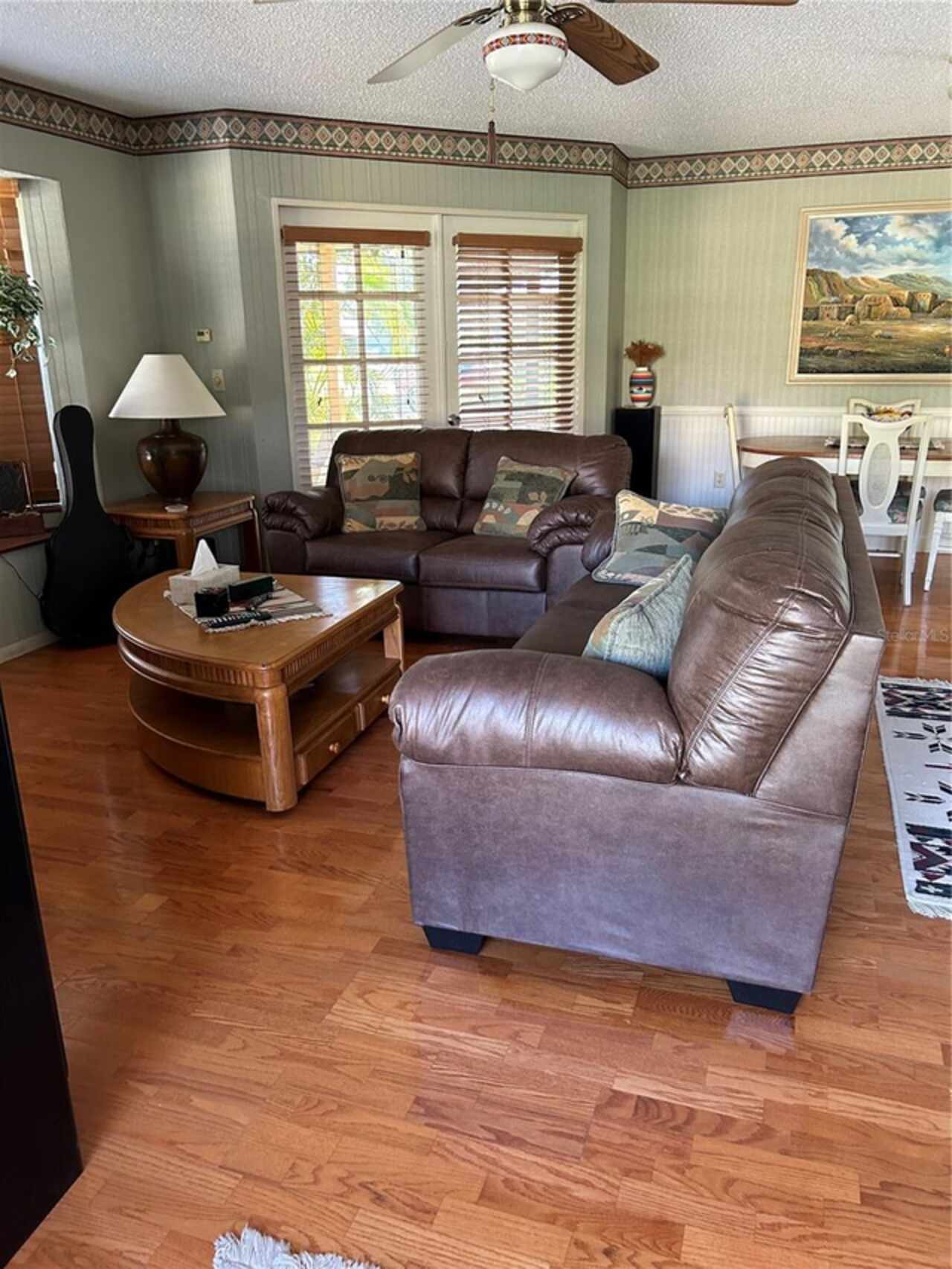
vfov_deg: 67.3
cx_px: 476
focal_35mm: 26
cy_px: 634
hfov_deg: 53.1
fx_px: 953
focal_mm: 5.7
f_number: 1.5
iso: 250
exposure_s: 1/60
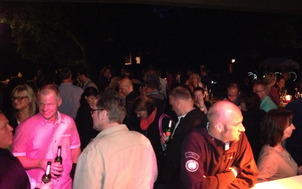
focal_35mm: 38
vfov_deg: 33.6
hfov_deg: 51.5
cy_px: 100
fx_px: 313
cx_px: 153
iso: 800
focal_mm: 4.28
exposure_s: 1/16
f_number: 2.4
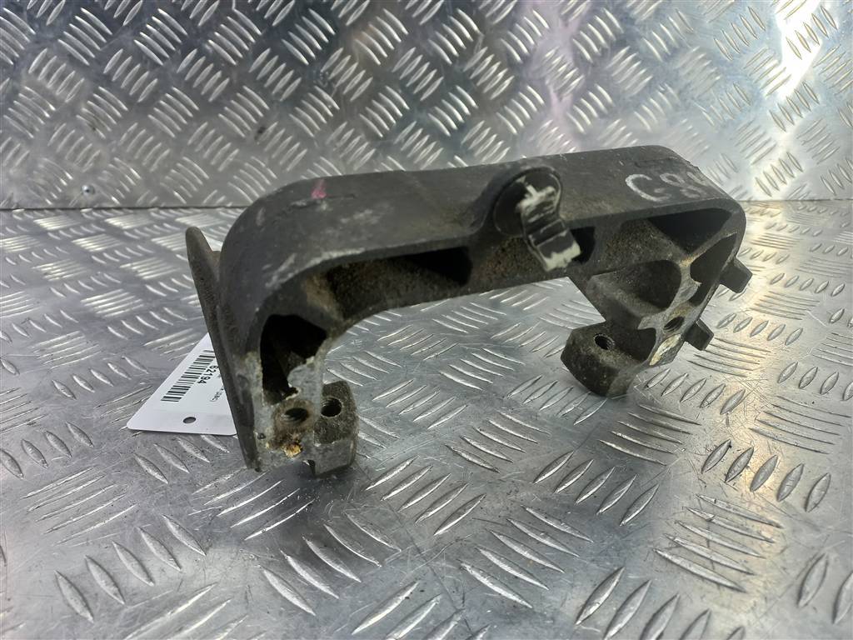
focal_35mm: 25
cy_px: 320
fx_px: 616
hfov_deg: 69.4
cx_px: 426
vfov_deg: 54.9
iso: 80
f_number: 1.8
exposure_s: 1/50
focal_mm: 4.6
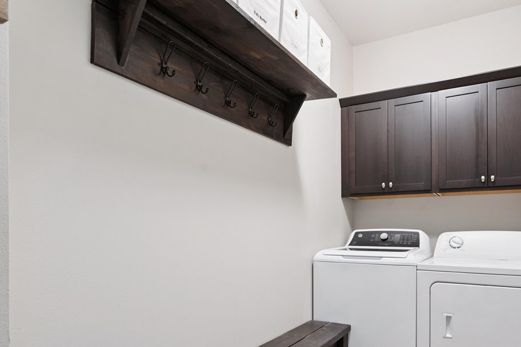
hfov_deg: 73.3
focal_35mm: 24
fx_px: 347
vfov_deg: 52.5
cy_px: 219
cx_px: 302
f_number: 8
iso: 400
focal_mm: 17
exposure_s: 1/2
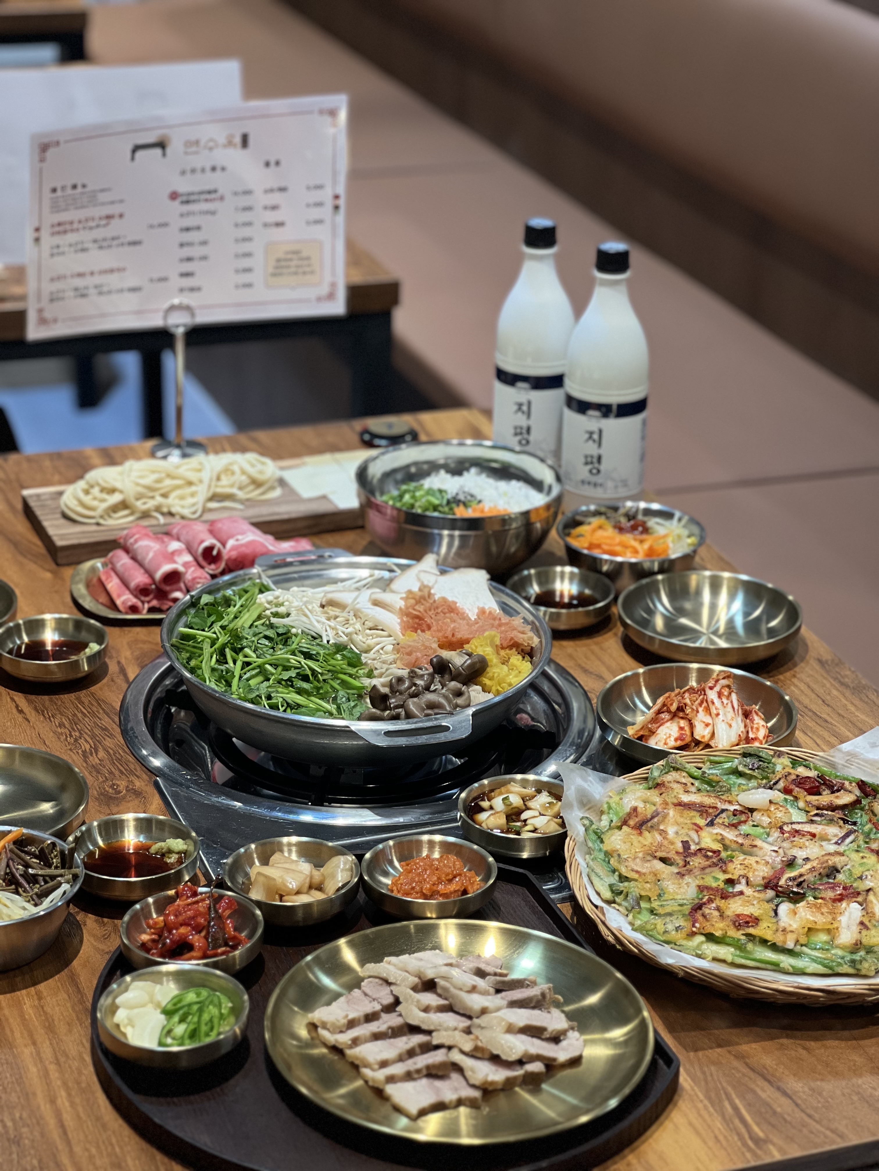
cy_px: 586
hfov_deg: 19.1
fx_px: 2607
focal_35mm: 77
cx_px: 440
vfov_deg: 25.3
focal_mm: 9
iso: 160
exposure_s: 1/120
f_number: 2.8
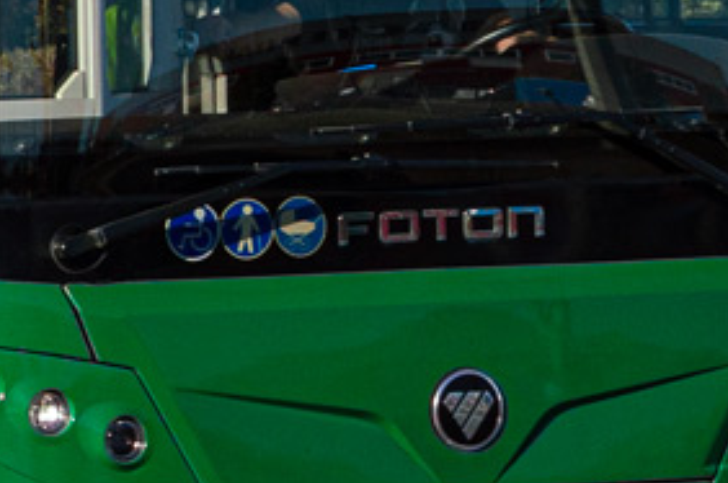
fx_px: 8055
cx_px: -385
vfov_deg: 3.4
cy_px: -309
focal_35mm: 399
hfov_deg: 5.1
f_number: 7.1
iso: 100
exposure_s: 1/1000
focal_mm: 50
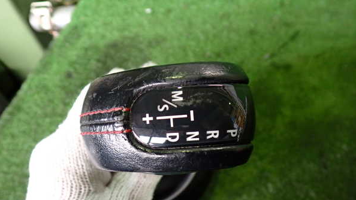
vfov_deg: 35.6
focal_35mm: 33
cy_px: 111
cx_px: 178
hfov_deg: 59.5
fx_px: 311
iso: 500
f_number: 2.3
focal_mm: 5.4
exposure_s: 1/60
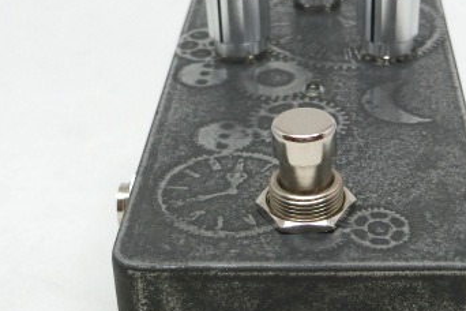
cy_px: 177
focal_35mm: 76
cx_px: 347
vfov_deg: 17.9
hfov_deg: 26.3
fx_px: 984
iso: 125
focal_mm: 6.9
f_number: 4.1
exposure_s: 1/125
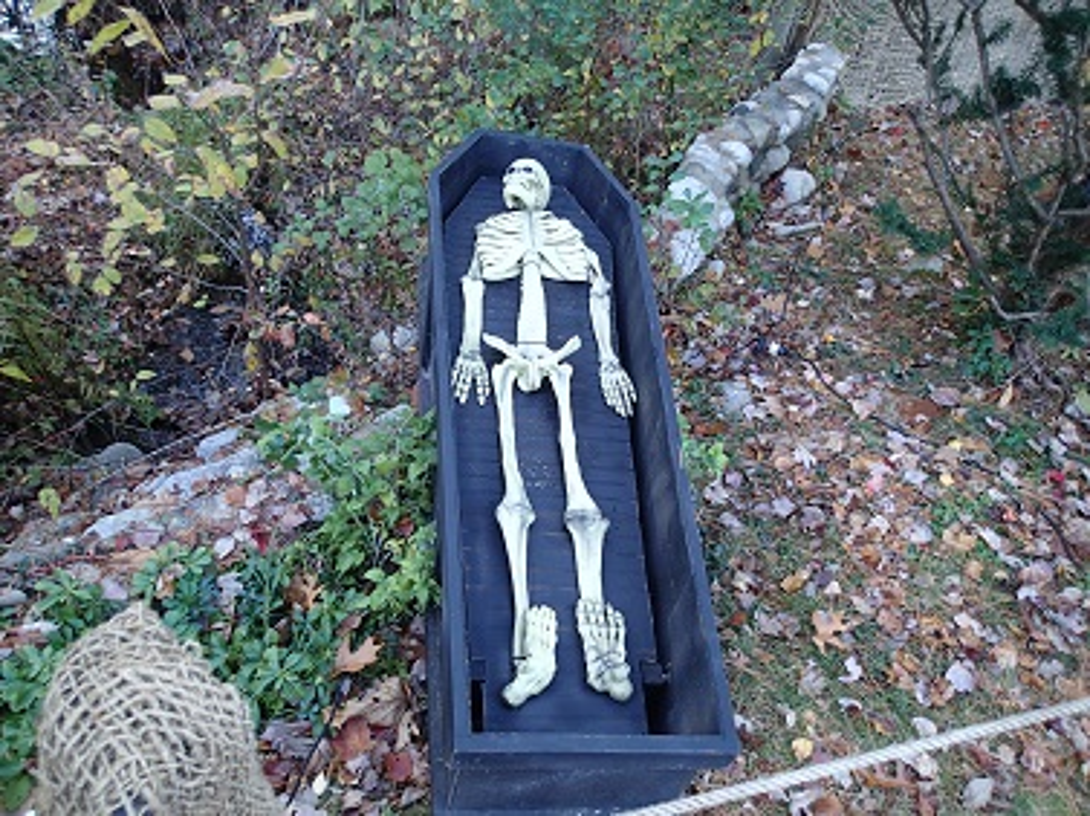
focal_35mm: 25
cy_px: 408
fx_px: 786
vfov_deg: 54.8
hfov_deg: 69.4
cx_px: 545
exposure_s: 1/60
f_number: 2
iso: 200
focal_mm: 4.5
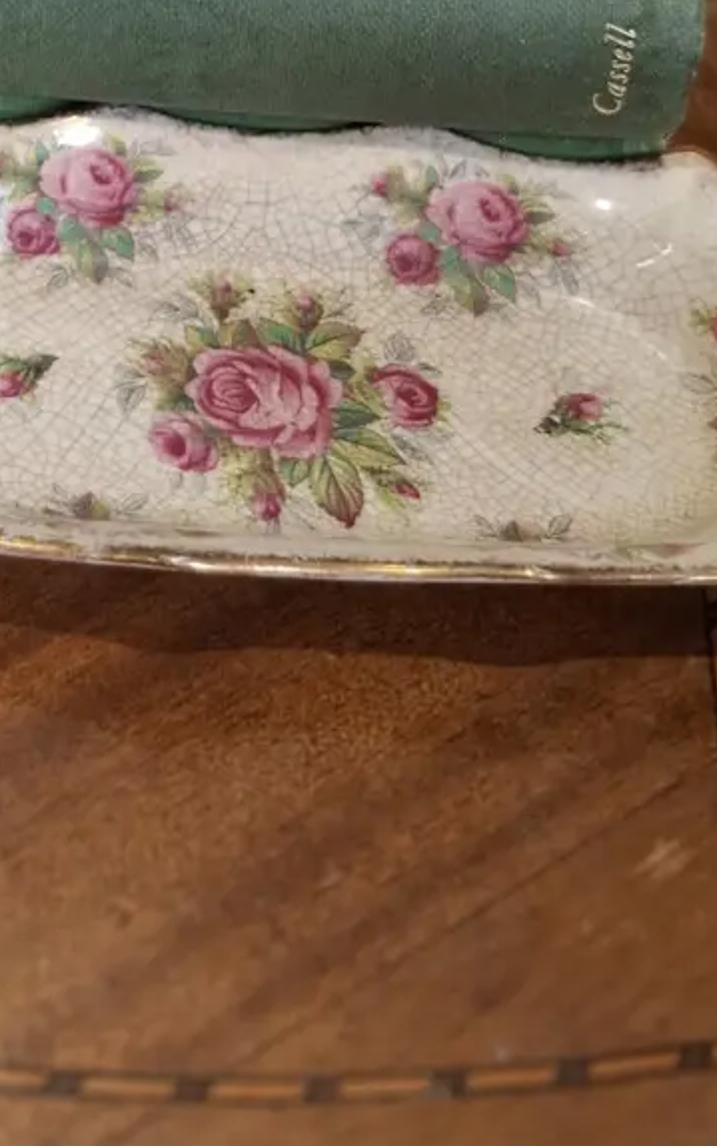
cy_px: -90
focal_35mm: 68
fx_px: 2125
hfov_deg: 17.5
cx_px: -316
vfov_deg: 27.8
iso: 100
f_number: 1.8
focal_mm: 5.54
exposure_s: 1/120
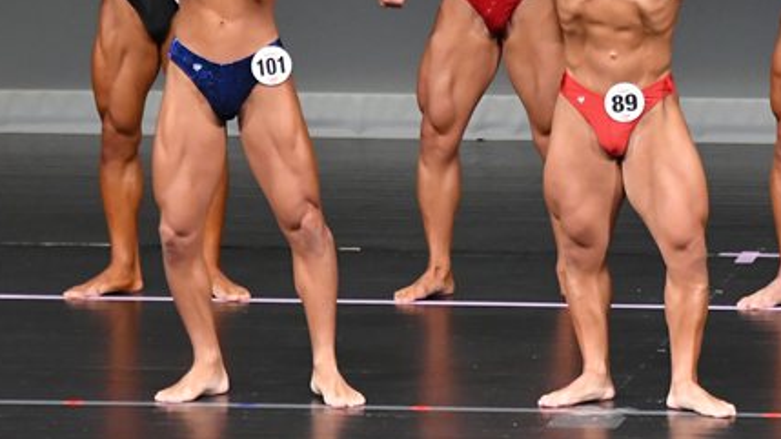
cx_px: 605
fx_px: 11759
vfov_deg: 2.1
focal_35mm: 568
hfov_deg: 3.8
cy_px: 86
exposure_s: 1/400
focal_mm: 200
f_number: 5.6
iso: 5000
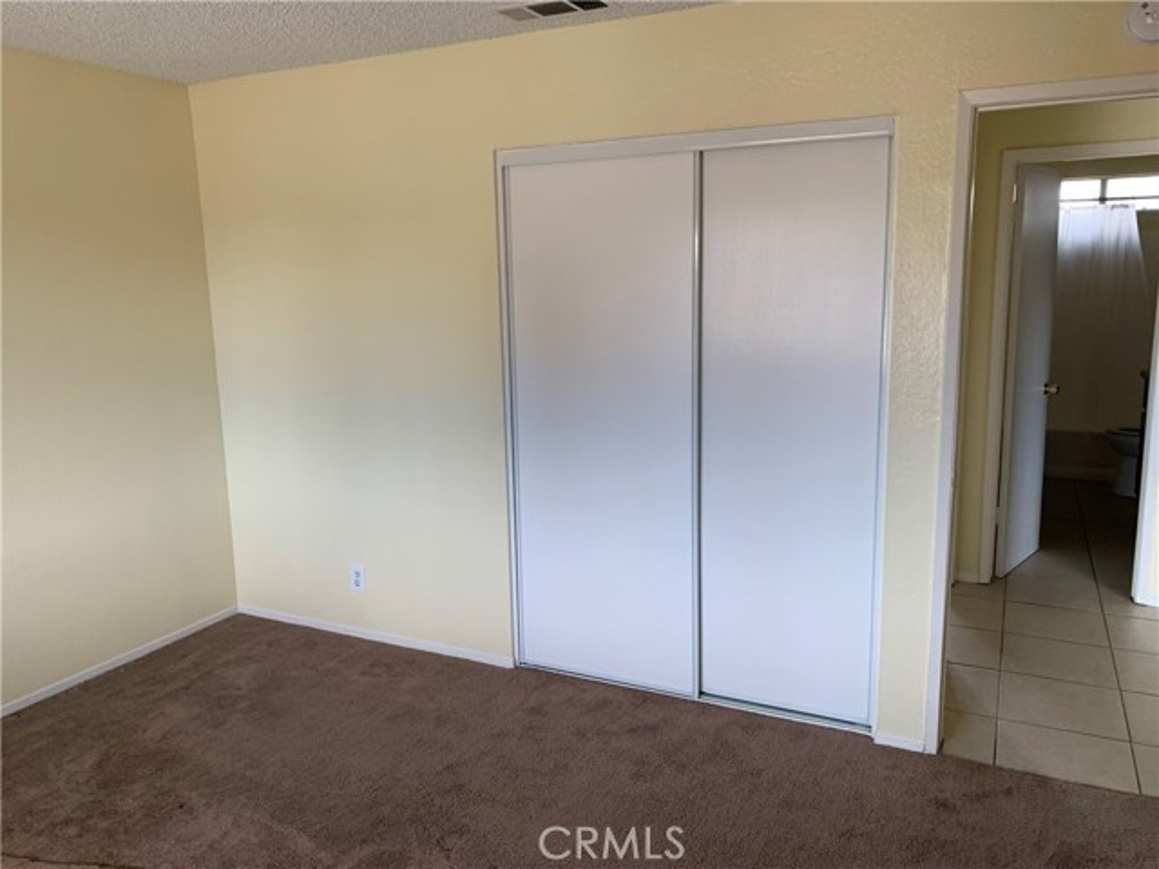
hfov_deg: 67.3
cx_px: 580
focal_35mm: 26
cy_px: 434
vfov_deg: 53.1
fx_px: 871
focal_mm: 4.25
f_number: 1.8
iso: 80
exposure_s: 1/121
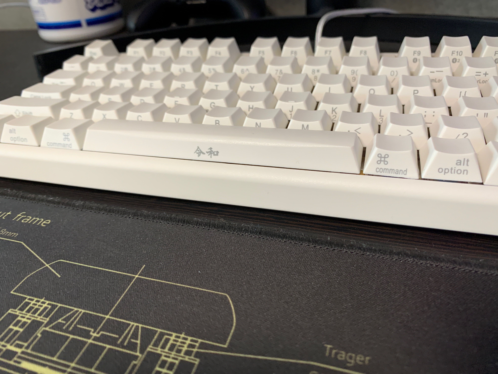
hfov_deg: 67.3
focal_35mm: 26
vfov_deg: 53.1
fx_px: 374
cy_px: 187
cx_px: 249
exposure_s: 1/86
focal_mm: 4.25
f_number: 1.8
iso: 100
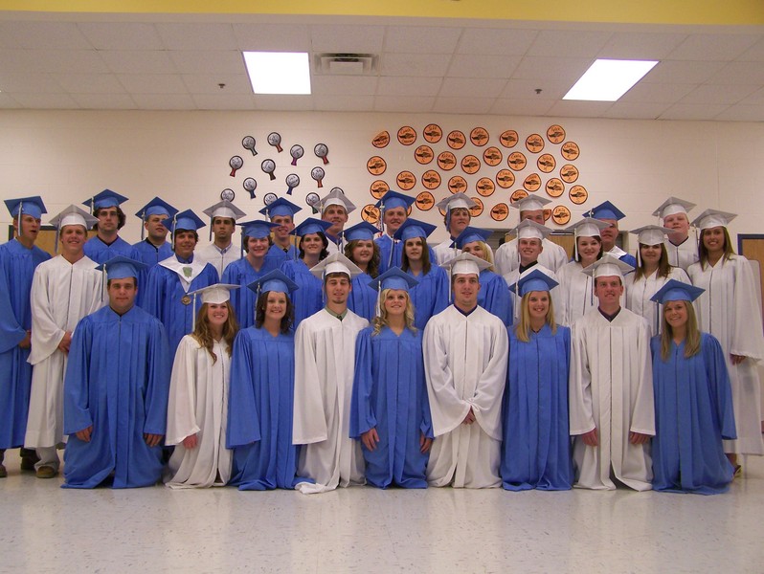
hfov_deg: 48.9
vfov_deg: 37.8
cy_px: 287
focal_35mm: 38
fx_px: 839
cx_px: 382
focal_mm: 6.3
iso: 160
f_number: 2.8
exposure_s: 1/30
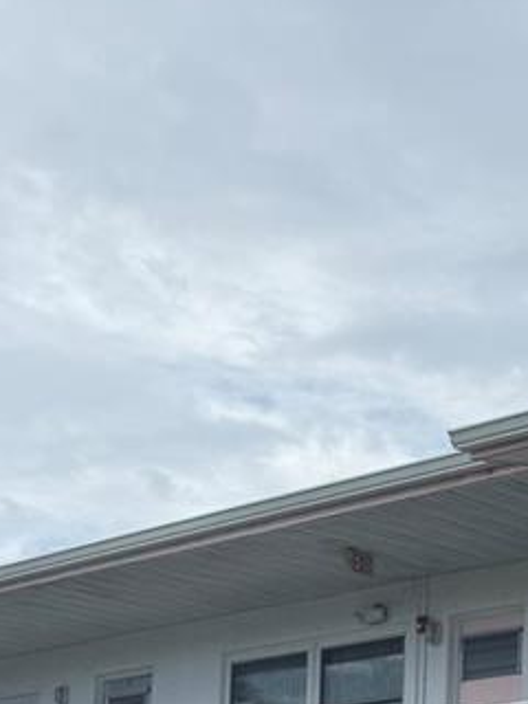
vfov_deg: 19.8
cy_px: 942
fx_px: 1830
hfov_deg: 14.6
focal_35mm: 90
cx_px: 920
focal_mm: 6.76
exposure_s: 1/4975
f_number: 1.78
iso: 80
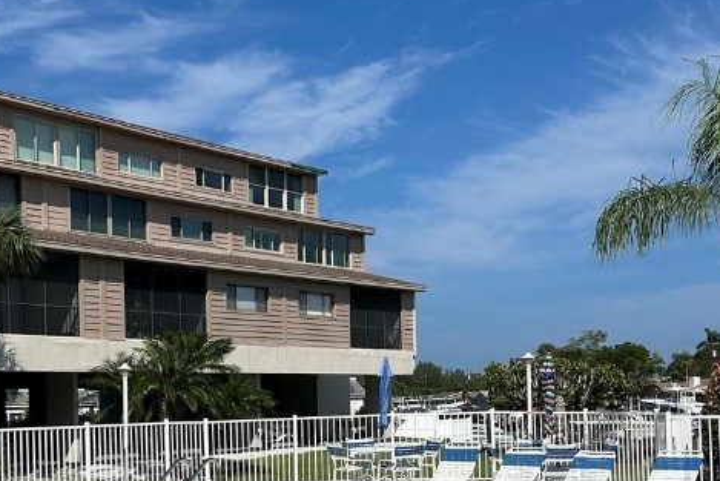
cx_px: 250
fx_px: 1180
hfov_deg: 33.7
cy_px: 373
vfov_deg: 22.7
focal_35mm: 59
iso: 50
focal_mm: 5.7
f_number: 1.5
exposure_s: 1/11364
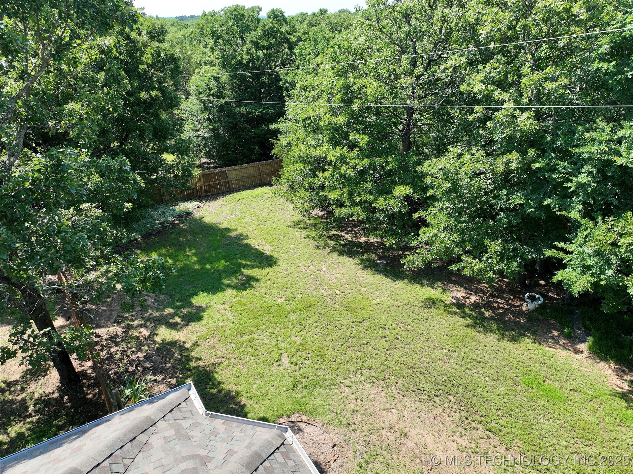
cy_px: 237
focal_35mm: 24
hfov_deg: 71.6
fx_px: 439
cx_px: 316
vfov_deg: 56.8
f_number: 2.8
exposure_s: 1/1250
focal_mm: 12.29
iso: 300
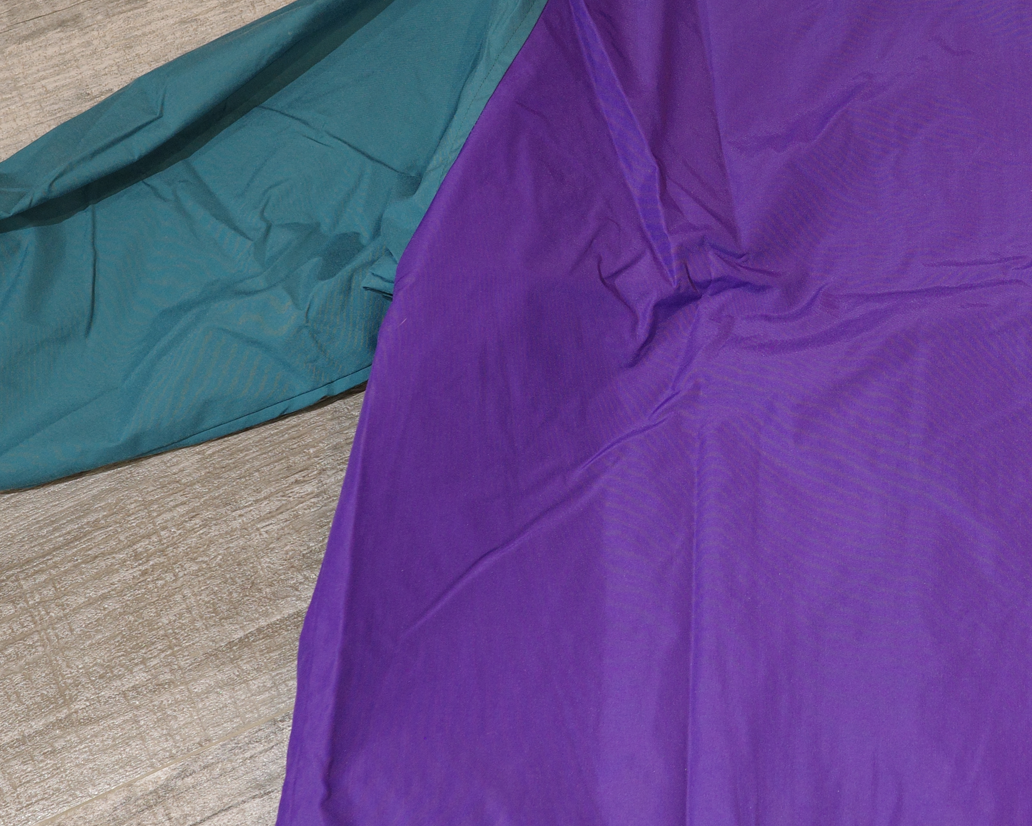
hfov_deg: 21.1
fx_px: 2718
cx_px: 896
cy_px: 328
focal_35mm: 89
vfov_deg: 17.3
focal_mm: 26
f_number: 3.2
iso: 400
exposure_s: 1/8
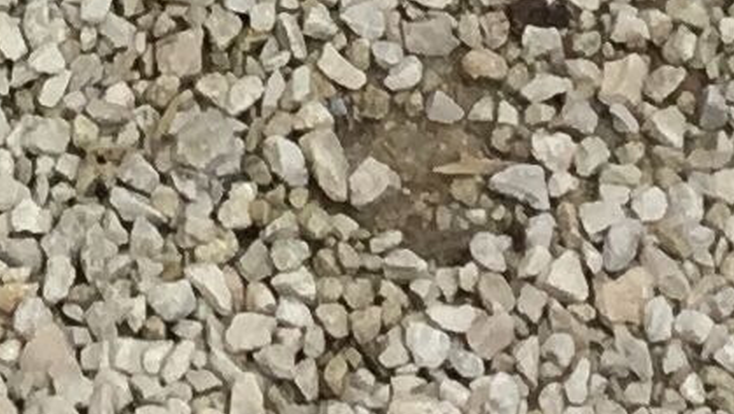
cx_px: 79
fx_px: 5120
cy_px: -1186
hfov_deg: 8.2
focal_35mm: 263
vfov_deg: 4.3
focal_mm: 3.3
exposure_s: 1/397
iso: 25
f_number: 2.4
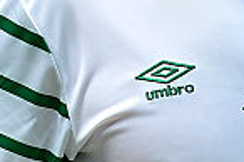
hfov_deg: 1.5
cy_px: 73
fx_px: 9492
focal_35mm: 1402
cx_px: 199
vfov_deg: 1.0
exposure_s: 1/800
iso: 400
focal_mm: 200
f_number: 3.2
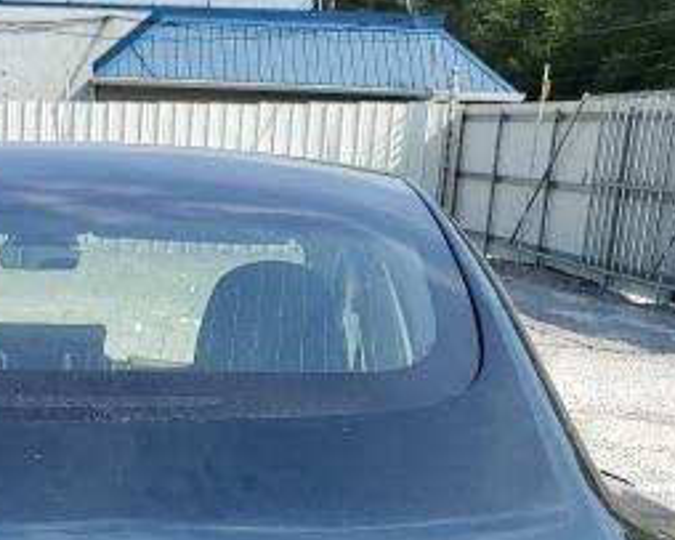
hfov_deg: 23.1
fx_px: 1598
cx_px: 45
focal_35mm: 80
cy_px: 753
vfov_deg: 17.6
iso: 50
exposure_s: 1/2500
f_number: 1.5
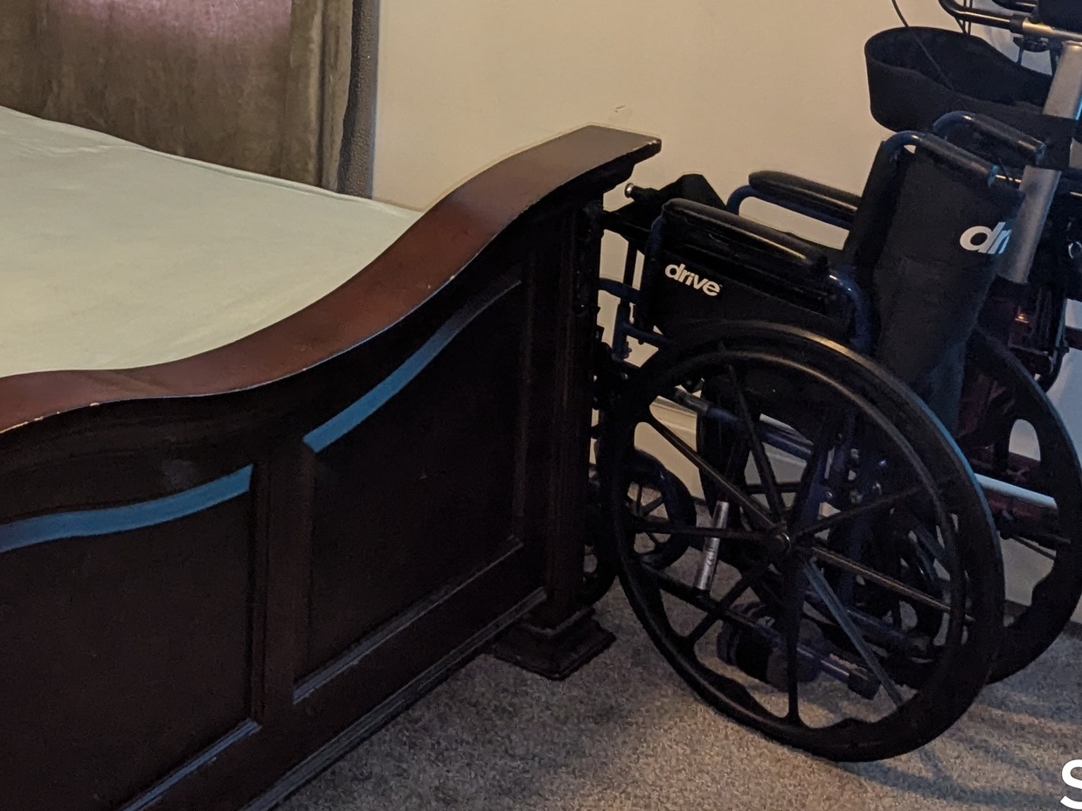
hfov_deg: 27.9
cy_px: -177
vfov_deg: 20.4
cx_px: 117
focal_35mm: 67
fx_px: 2094
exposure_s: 1/30
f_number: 1.73
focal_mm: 4.38
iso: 254
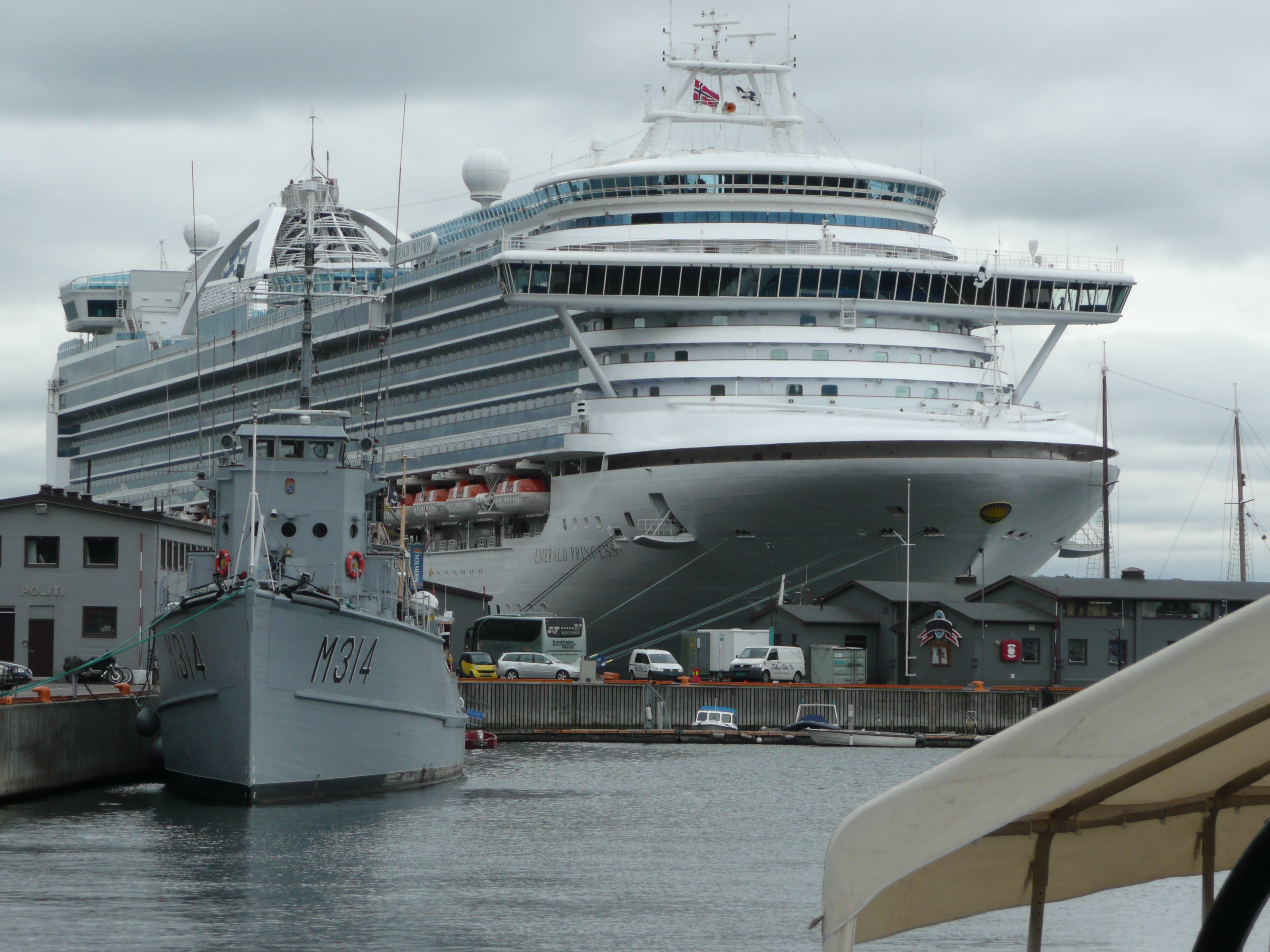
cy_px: 476
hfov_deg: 15.4
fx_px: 4696
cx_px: 635
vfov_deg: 11.6
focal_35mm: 128
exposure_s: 1/250
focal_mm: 20.9
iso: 100
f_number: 4.7
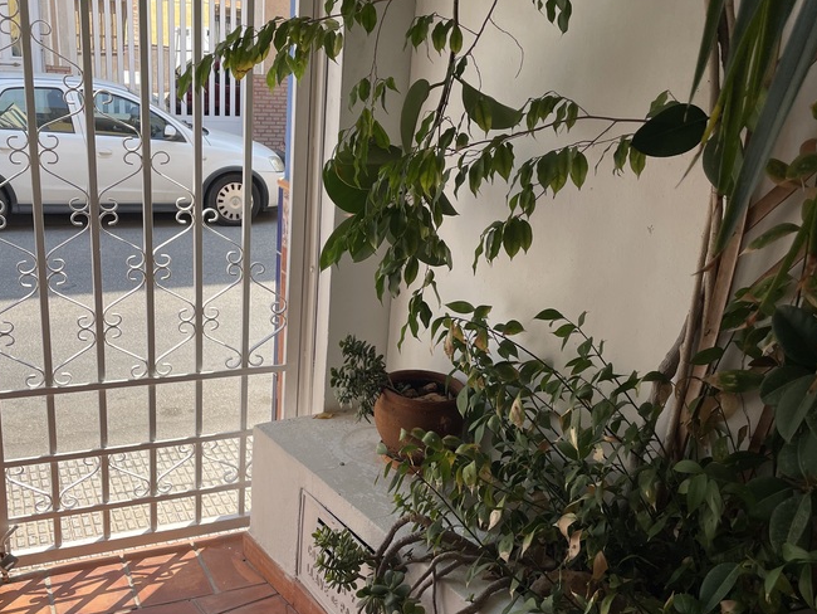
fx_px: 850
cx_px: 356
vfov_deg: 39.6
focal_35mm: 36
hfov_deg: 51.2
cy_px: 350
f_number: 1.6
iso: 32
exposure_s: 1/1114
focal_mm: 4.2
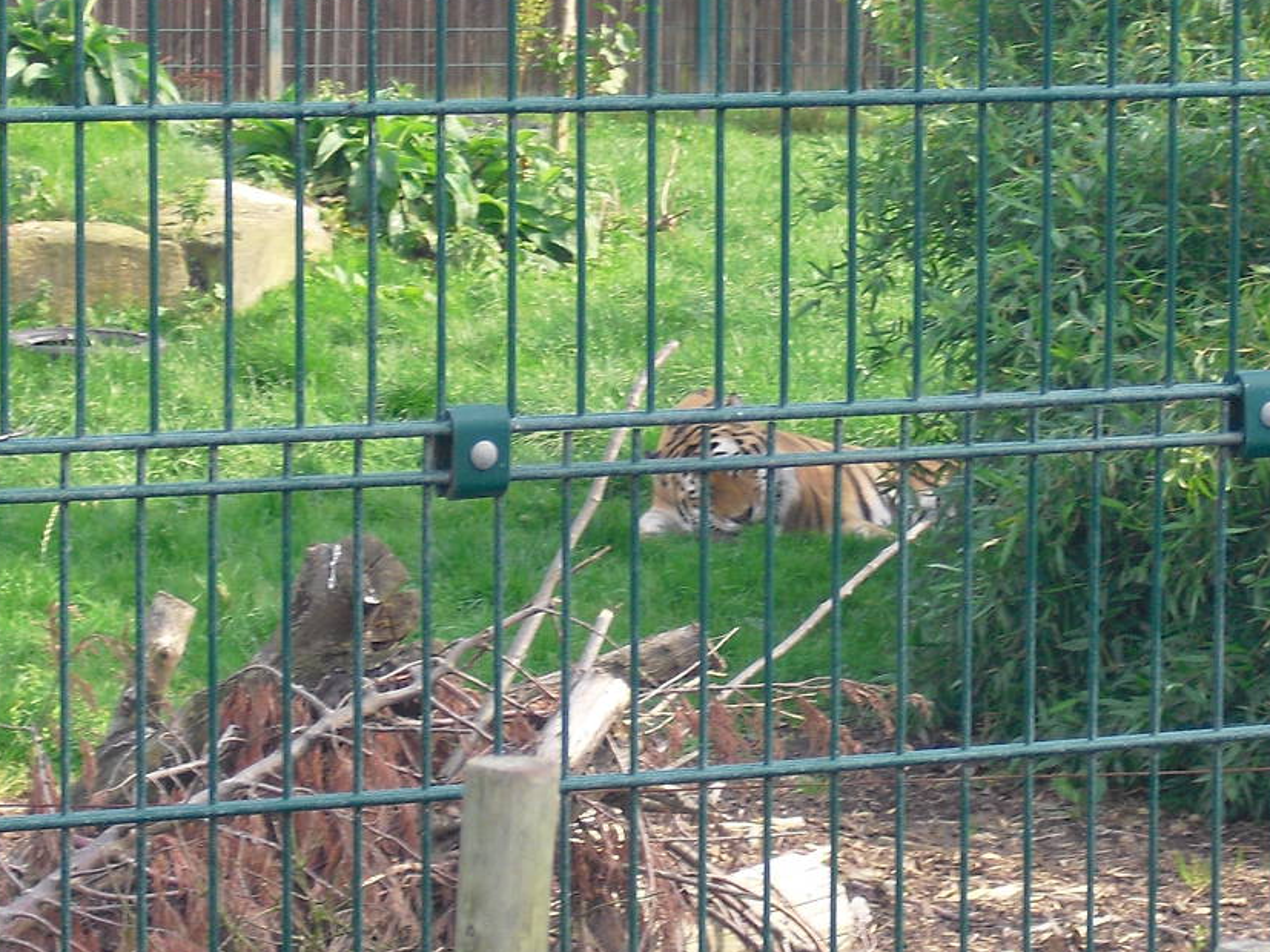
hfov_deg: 9.6
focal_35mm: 207
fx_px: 7593
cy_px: 494
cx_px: 743
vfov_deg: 7.2
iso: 100
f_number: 5.6
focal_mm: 18.9
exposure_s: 1/60
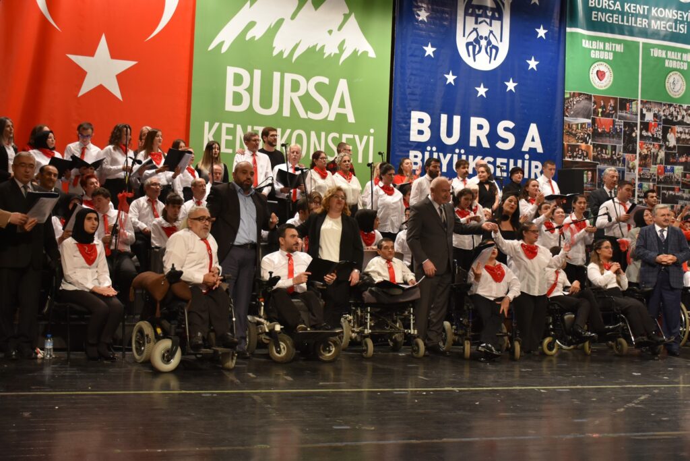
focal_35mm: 45
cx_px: 345
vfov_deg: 29.9
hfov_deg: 43.6
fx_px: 863
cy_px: 230
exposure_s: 1/80
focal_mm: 30
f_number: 4.5
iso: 800
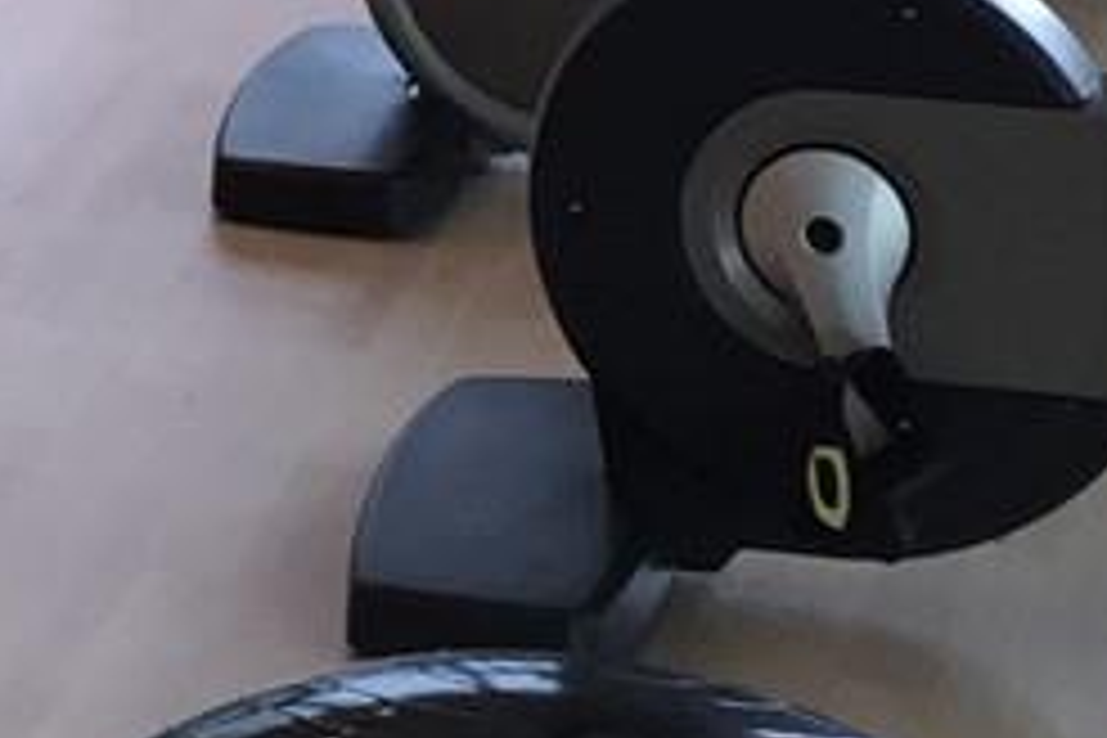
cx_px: -986
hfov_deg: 9.9
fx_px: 6027
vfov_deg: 6.5
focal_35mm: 196
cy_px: -1264
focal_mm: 4.15
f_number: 2.2
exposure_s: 1/120
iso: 64
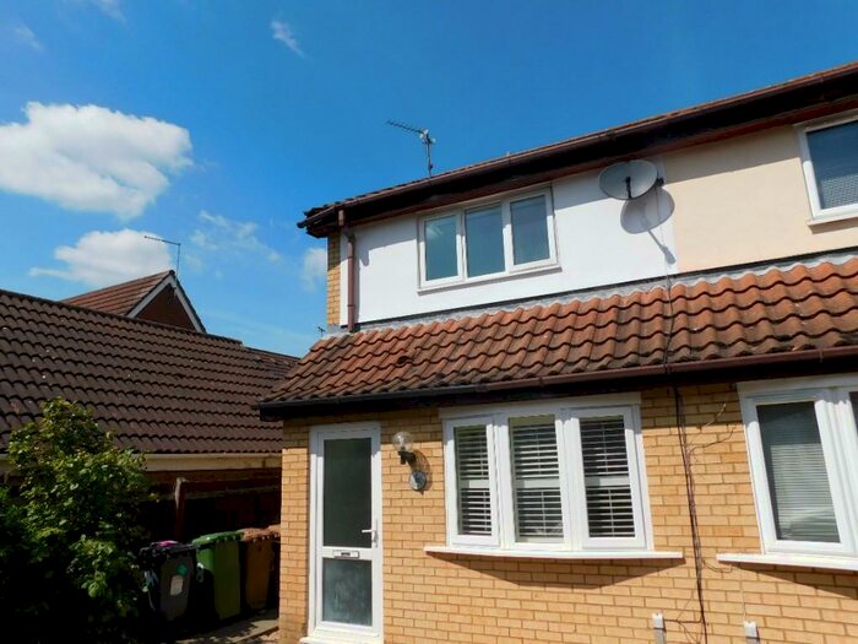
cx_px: 429
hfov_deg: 71.6
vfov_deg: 56.8
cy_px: 322
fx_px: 595
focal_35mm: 24
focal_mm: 4.1
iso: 125
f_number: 6
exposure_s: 1/800
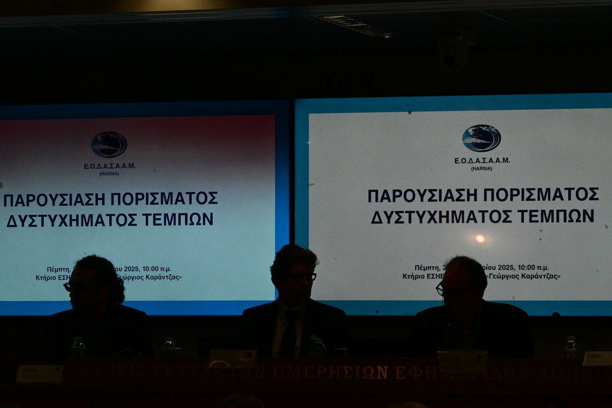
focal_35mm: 175
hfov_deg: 11.7
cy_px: 204
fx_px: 2975
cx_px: 306
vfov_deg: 7.8
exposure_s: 1/500
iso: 10000
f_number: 20
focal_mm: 175
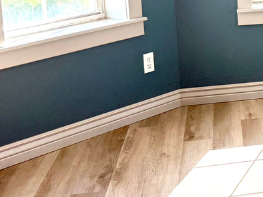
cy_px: -17
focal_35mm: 93
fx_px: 707
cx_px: 414
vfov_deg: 15.5
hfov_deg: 18.3
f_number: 1.78
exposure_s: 1/660
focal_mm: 6.76
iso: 100
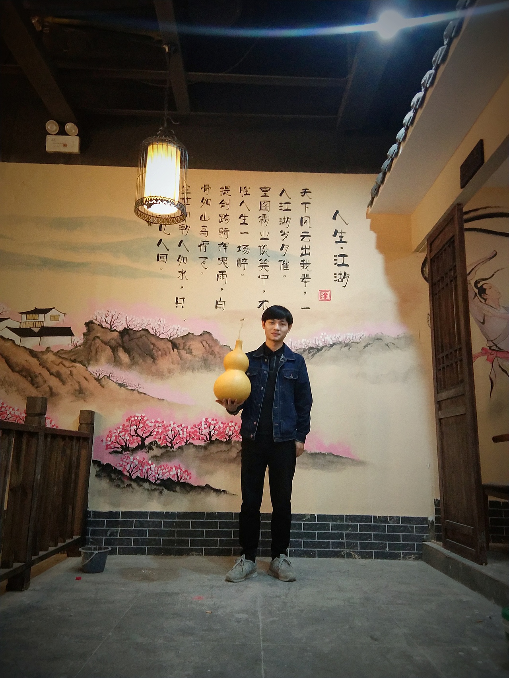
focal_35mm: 31
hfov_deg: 45.4
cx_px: 254
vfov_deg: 58.4
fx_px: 608
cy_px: 339
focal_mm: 3.69
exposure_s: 1/20
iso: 1000
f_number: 2.2
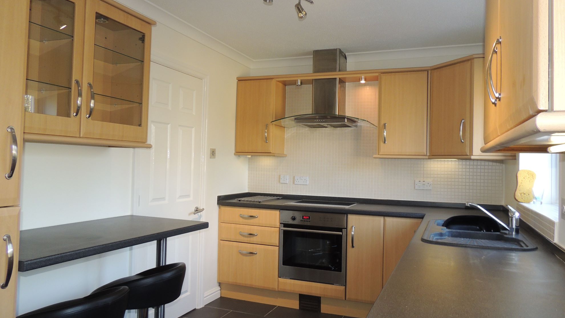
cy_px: 157
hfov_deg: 69.8
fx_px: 405
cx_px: 287
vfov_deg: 42.9
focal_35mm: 27
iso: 200
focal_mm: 4.3
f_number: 3
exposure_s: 1/40
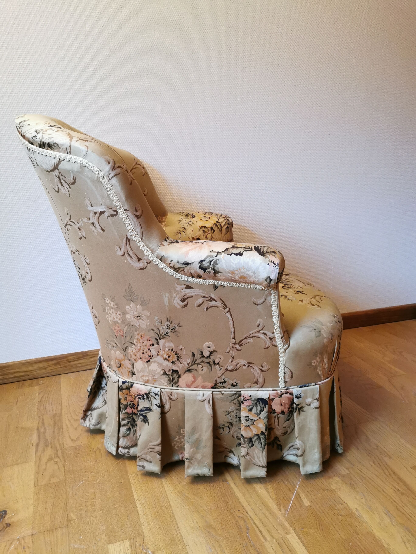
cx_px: 208
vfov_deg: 65.3
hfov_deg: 51.4
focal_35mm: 27
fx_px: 433
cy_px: 277
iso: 320
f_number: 1.6
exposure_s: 1/50
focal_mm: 5.56
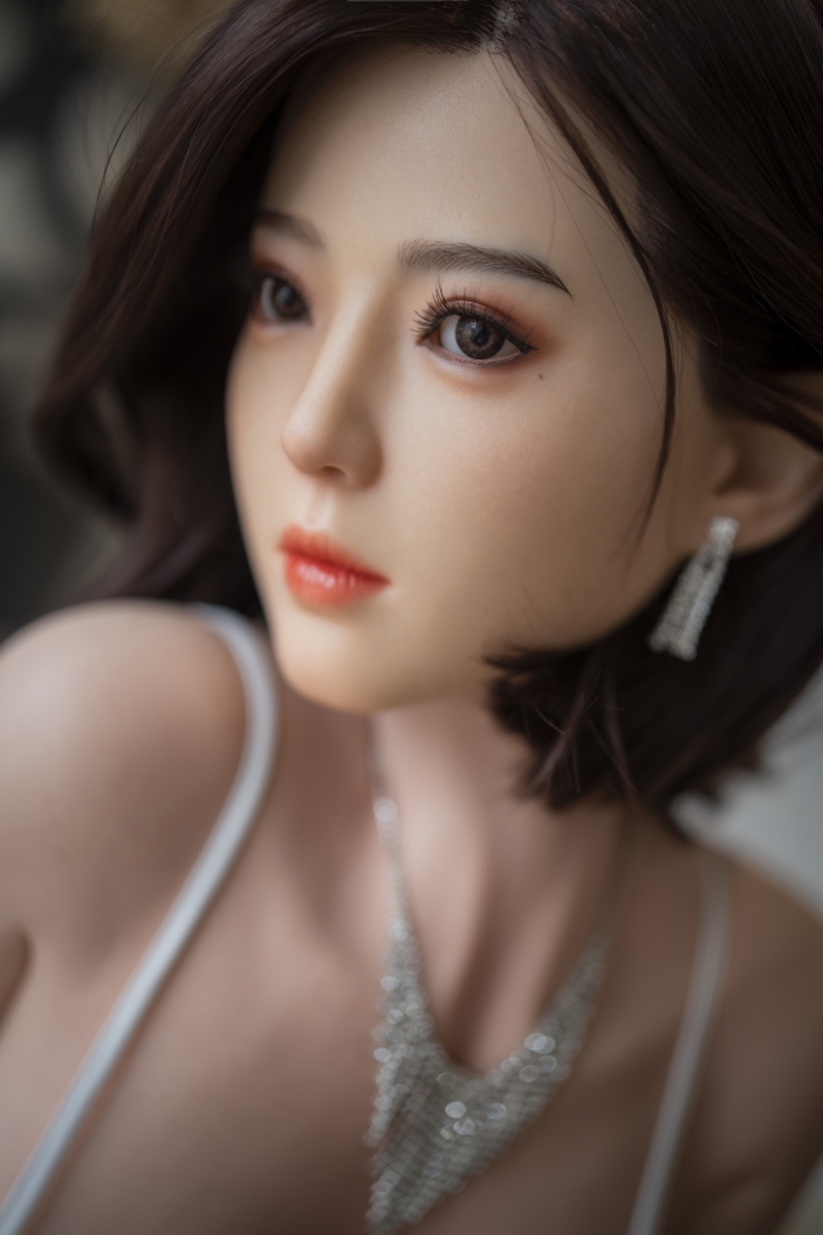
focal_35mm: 50
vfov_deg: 39.6
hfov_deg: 27.0
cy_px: 618
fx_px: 1714
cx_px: 412
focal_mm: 50
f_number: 1.4
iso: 100
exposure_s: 1/320
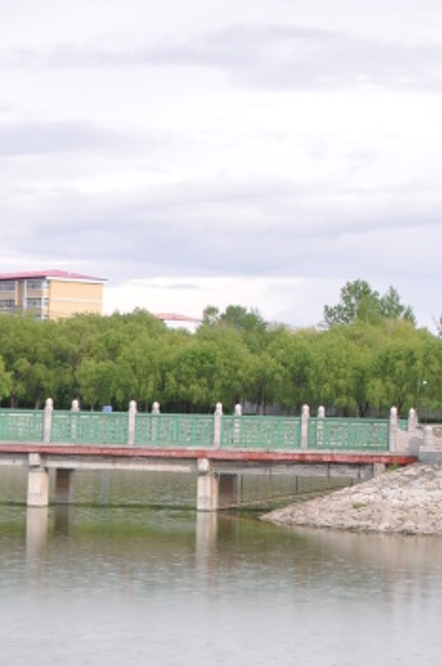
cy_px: 237
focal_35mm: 108
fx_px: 1989
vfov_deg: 19.0
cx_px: 680
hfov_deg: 12.0
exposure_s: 1/250
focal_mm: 21
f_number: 5.6
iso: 200
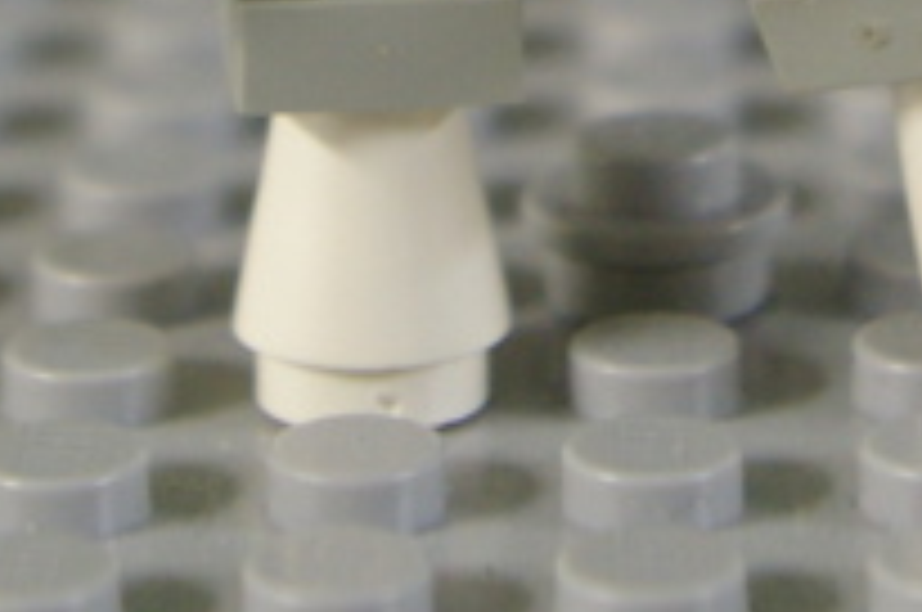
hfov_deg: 8.3
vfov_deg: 5.4
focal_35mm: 248
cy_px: -770
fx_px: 6329
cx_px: 632
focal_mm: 33
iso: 800
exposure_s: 1/15
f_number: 5.6
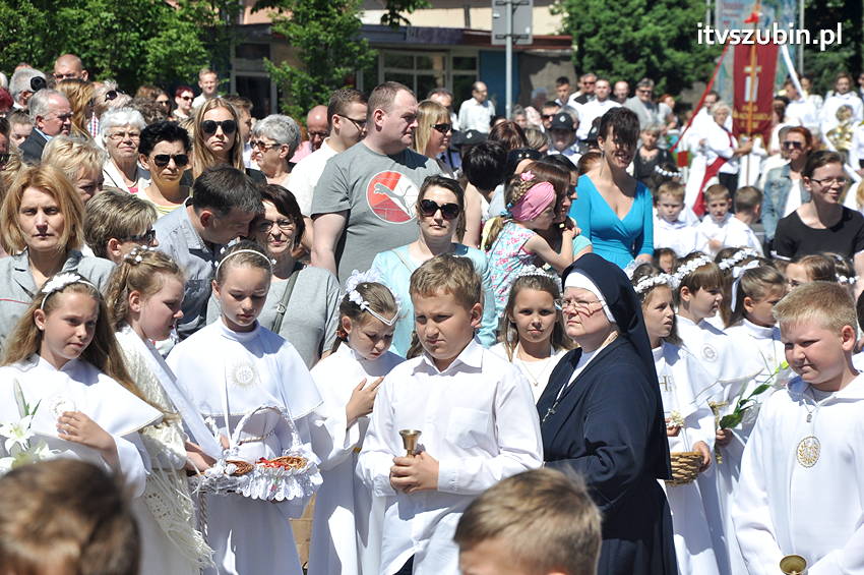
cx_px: 432
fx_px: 3776
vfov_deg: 8.7
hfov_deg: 13.1
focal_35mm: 158
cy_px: 288
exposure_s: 1/1250
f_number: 9
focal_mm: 105
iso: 400
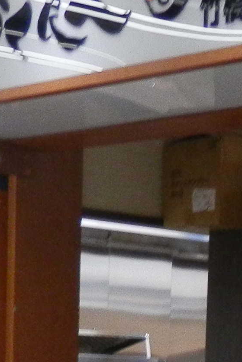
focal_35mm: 133
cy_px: 507
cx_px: 487
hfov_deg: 9.6
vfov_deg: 14.6
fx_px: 1340
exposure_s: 1/30
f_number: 3
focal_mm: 4.5
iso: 160
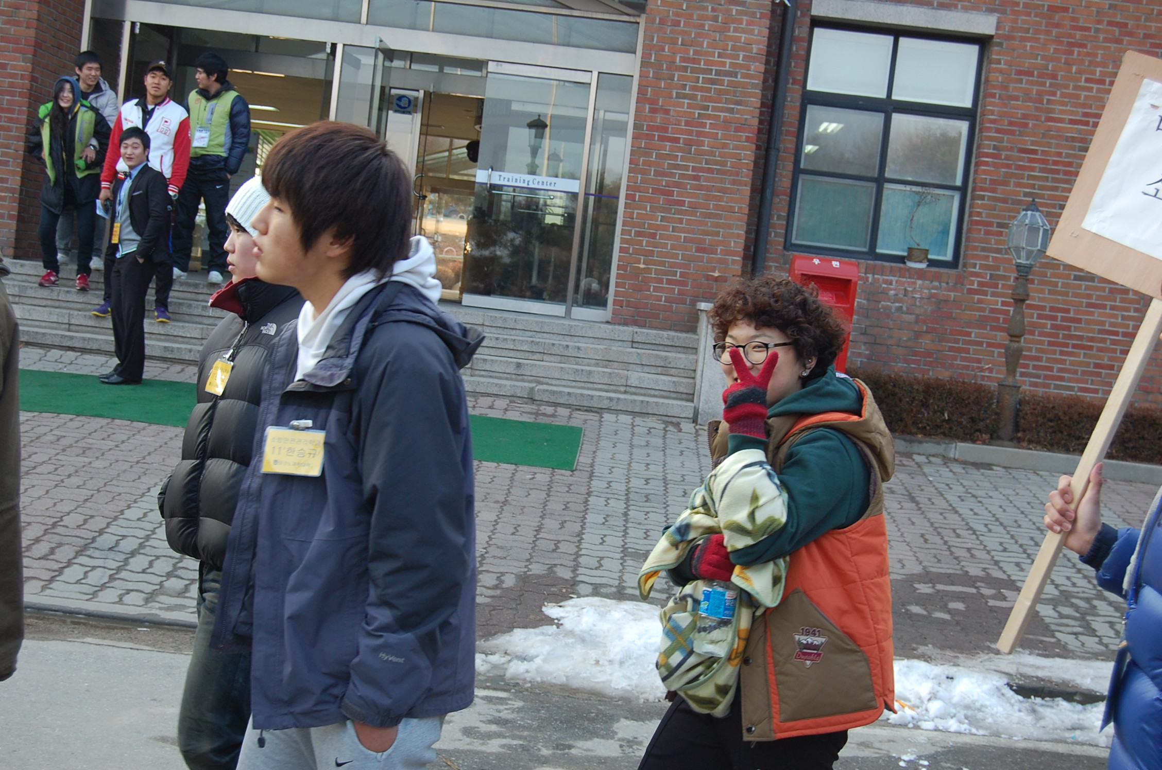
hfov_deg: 37.9
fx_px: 1692
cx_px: 581
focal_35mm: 52
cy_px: 385
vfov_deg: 25.7
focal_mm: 35
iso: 360
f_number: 5.6
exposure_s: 1/125
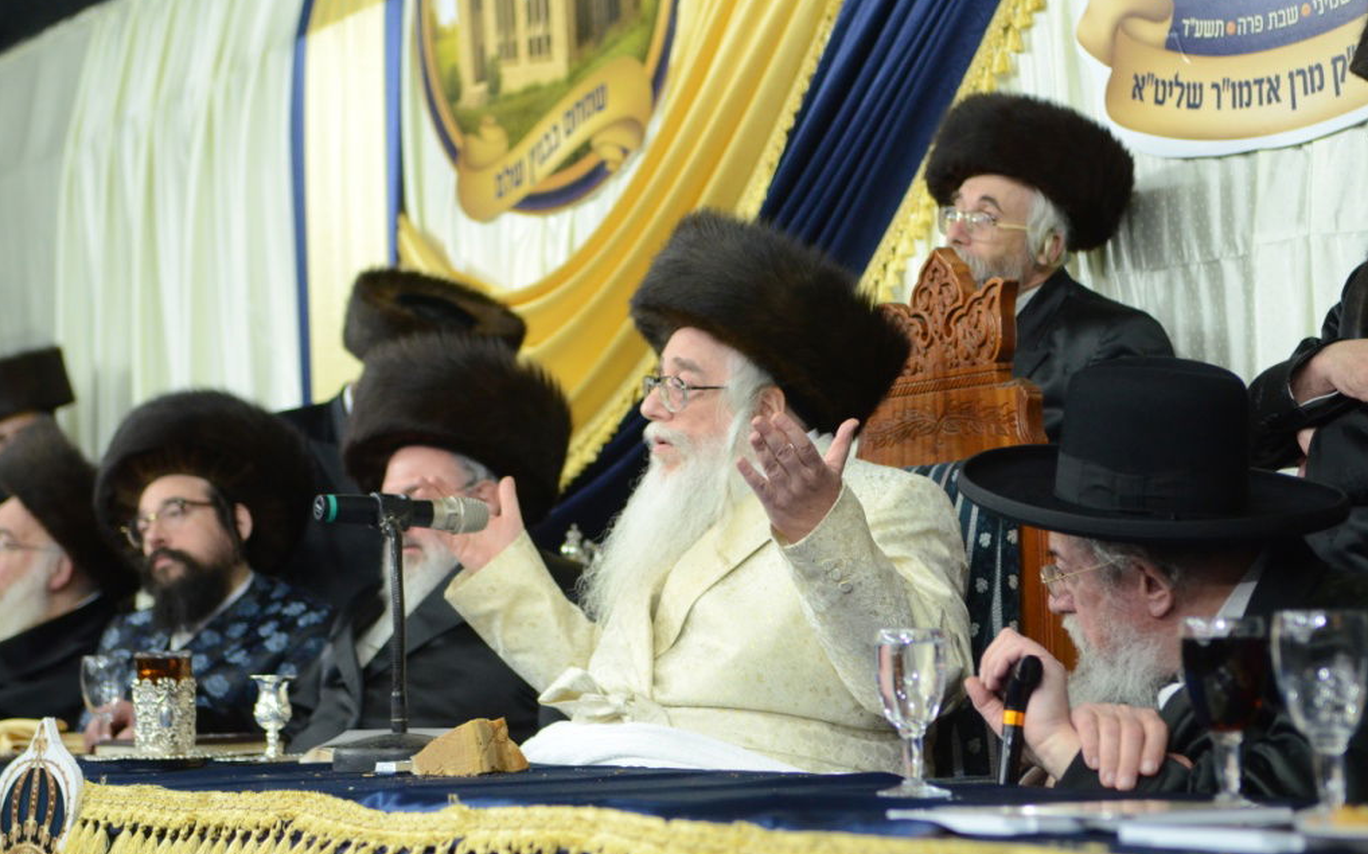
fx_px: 3150
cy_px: 437
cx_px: 681
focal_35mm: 85
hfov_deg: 24.5
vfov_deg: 15.4
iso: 2000
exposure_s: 1/100
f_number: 3.2
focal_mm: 55
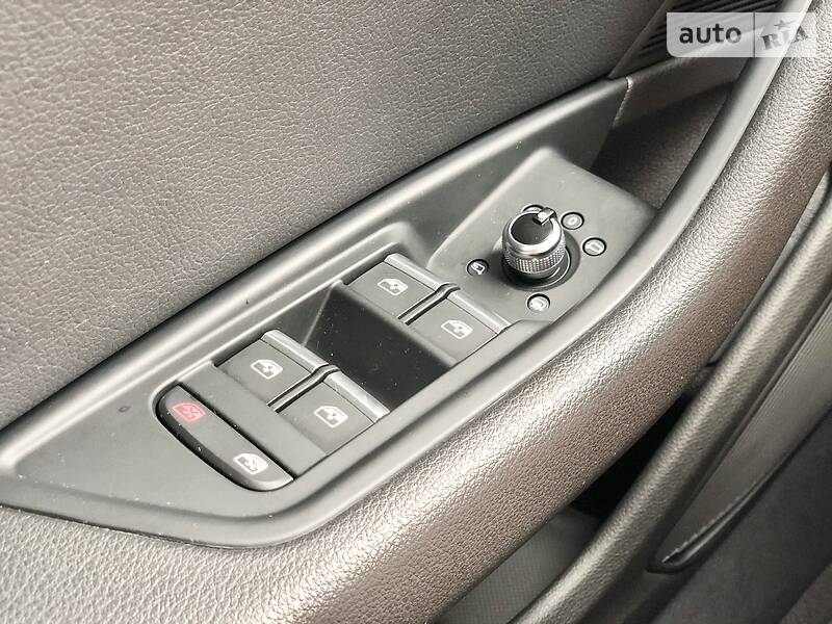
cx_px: 416
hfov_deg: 36.8
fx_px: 1250
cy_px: 312
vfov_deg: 28.0
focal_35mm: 52
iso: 160
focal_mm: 6
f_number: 2.4
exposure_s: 1/24
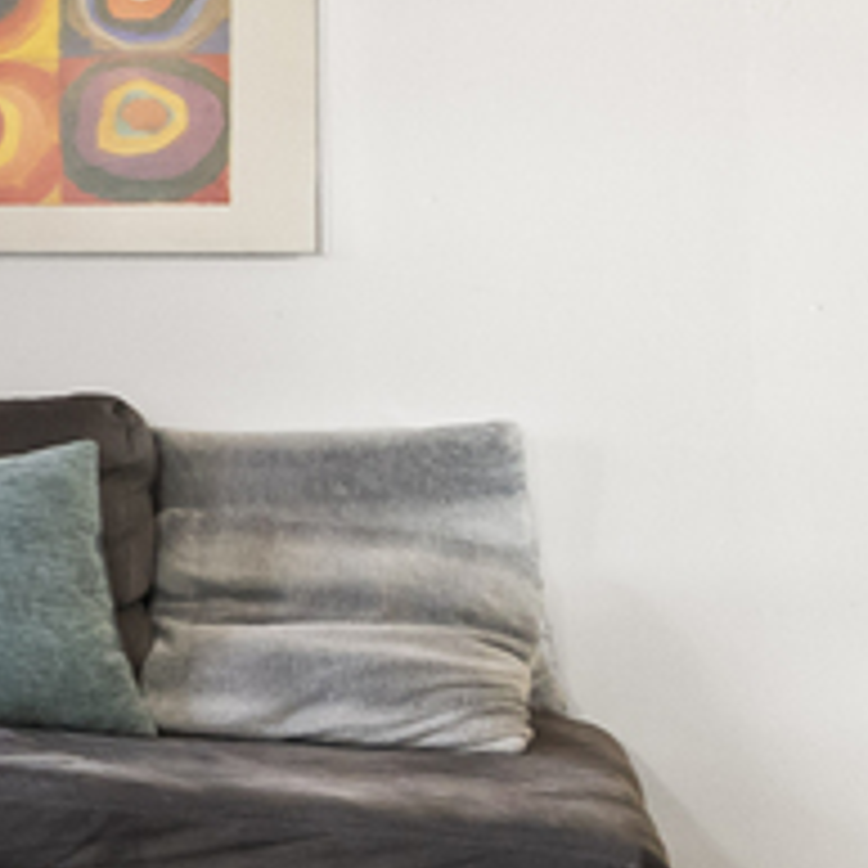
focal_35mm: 100
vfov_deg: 17.3
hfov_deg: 9.1
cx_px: -2296
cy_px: 265
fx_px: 2837
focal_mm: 14
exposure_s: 1/4
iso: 1250
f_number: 9
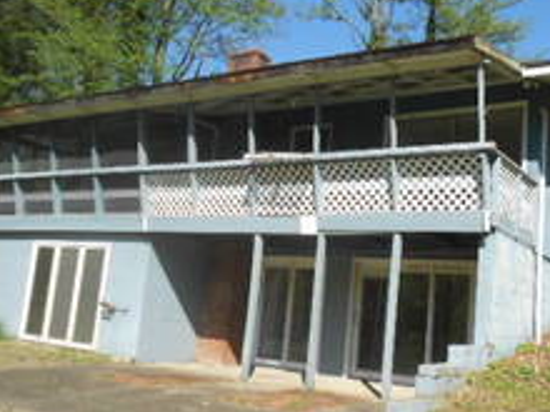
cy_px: 207
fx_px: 651
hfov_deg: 45.3
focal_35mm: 41
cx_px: 348
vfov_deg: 35.1
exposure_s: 1/800
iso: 80
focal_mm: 4.6
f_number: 3.2
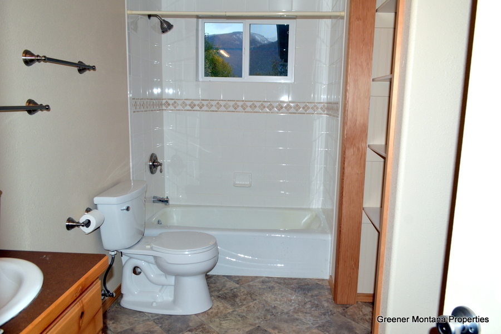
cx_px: 250
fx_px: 376
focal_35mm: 27
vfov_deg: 47.9
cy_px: 167
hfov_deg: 67.4
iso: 100
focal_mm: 18
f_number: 8
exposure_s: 1/60
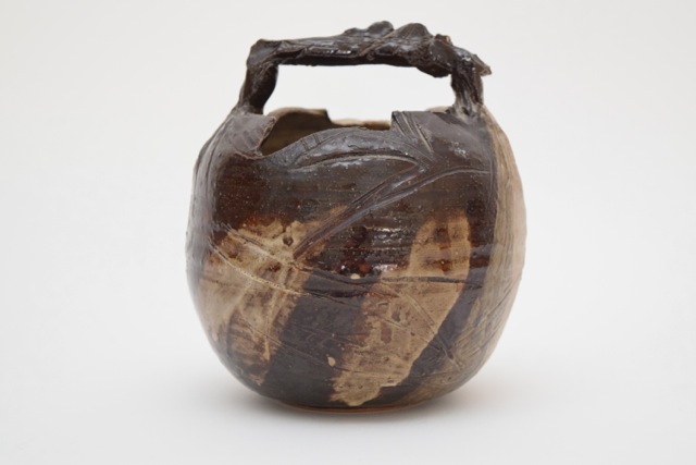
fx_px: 1595
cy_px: 232
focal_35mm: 82
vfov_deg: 16.6
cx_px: 348
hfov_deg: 24.6
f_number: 5.6
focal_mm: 55
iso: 1600
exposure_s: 1/125
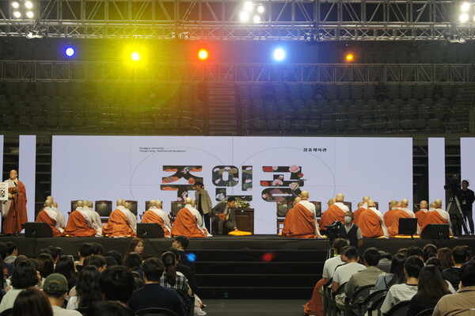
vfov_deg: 16.5
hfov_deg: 24.6
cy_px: 158
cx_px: 238
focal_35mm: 82
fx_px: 1088
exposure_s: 1/100
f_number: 5.6
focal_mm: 55
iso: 320
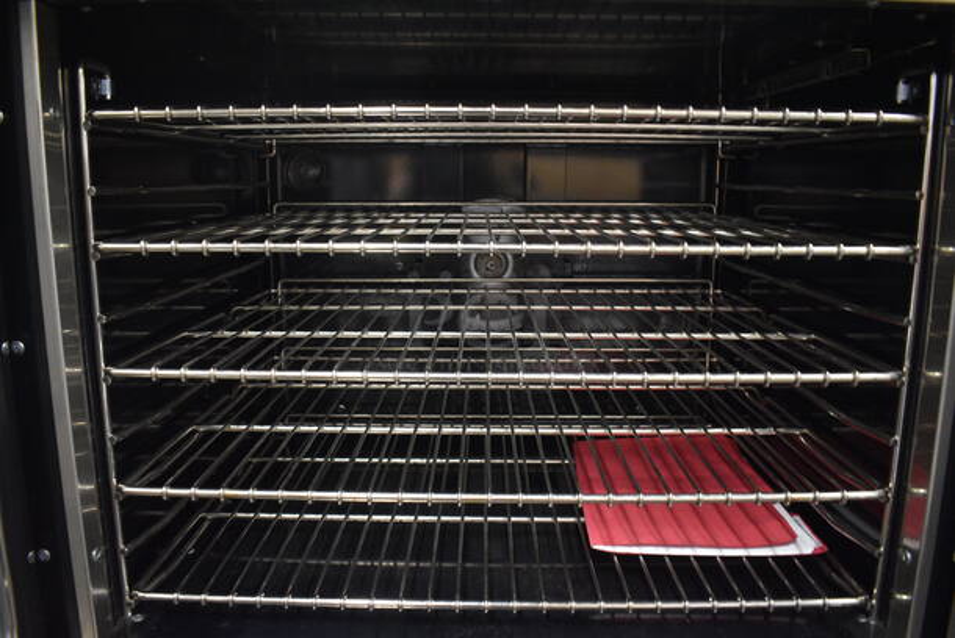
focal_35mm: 27
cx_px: 478
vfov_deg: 48.0
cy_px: 319
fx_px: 717
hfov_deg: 67.3
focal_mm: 18
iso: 2000
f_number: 3.5
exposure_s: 1/30
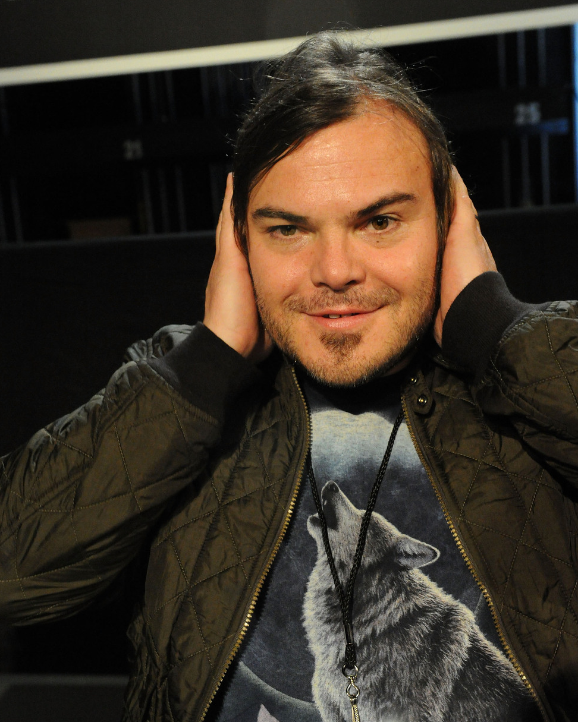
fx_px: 1069
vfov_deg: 37.3
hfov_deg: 30.3
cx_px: 288
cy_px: 349
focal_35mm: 50
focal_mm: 44
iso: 12800
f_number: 5.6
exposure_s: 1/200
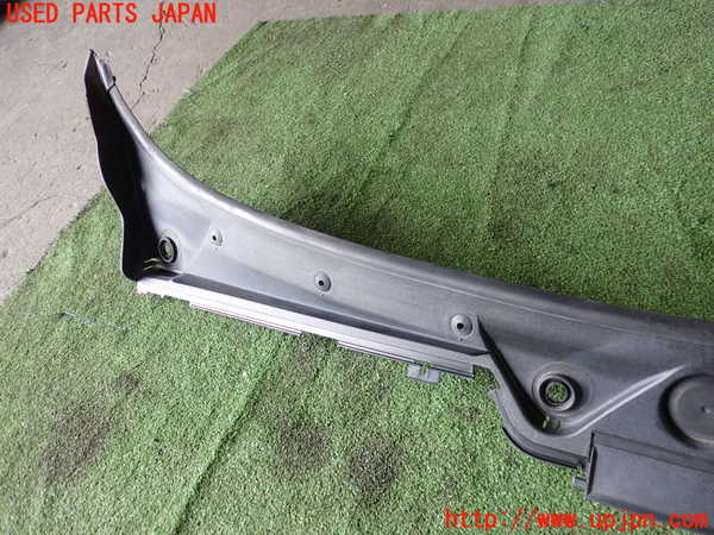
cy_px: 268
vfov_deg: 46.8
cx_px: 357
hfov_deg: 60.0
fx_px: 619
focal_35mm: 30
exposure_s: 1/40
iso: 200
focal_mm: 5.4
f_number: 2.3
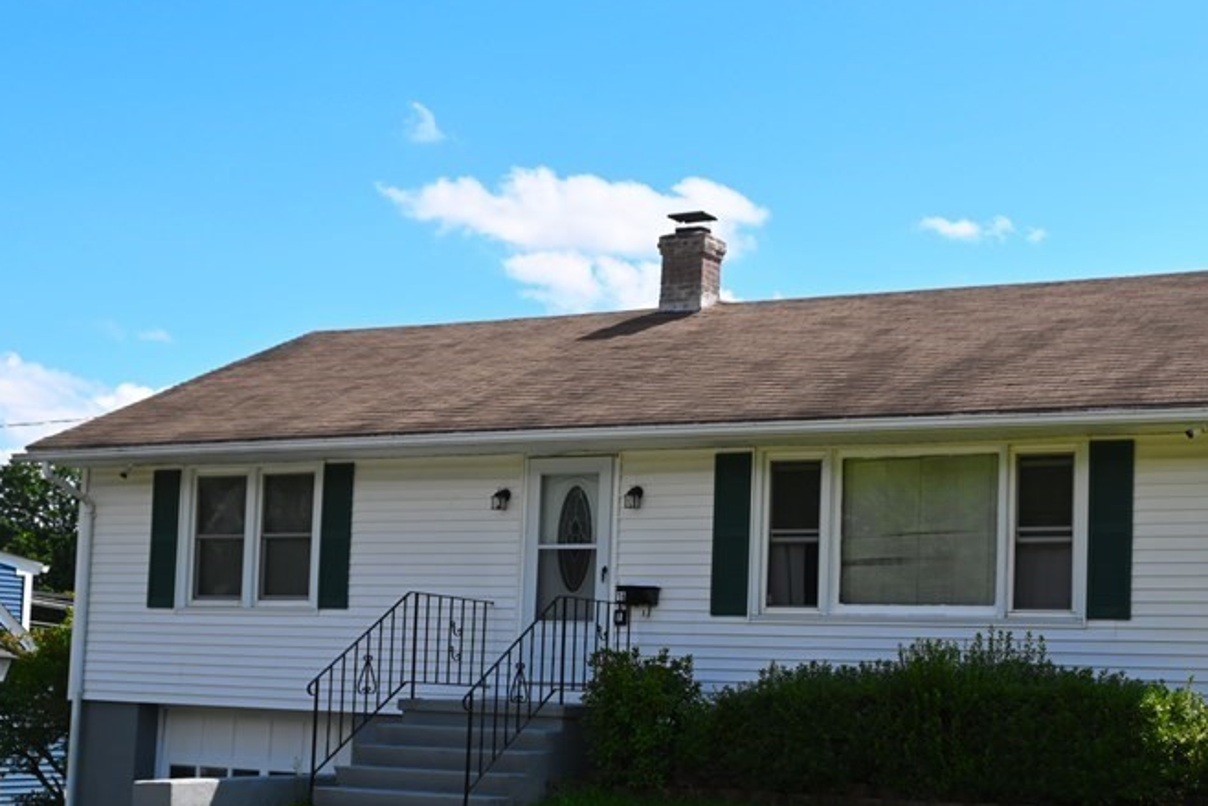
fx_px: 1919
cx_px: 758
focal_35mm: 57
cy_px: 544
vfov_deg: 23.6
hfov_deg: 34.8
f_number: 7.1
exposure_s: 1/400
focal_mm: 24.5
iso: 100
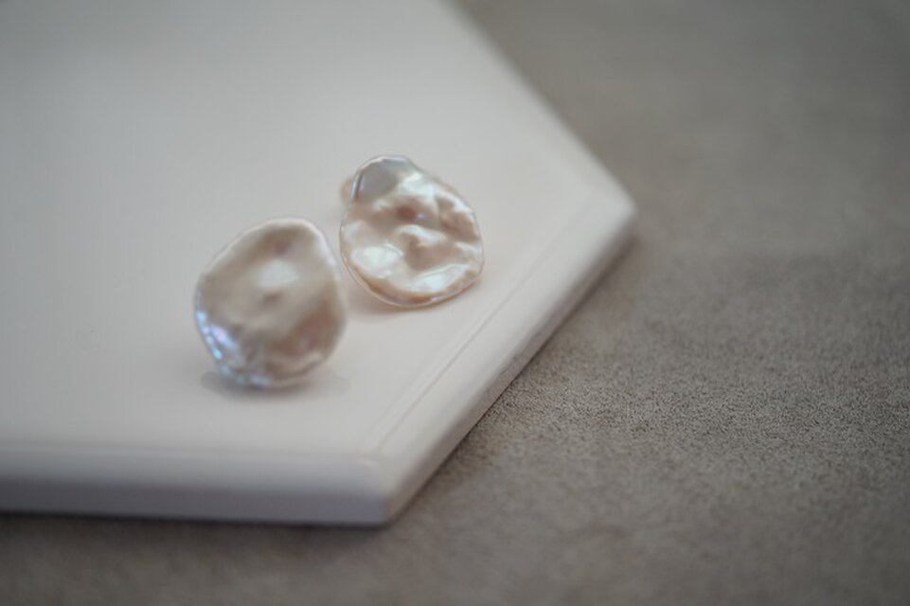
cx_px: 455
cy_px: 303
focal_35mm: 50
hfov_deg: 39.6
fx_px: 1263
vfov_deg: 27.0
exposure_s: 1/160
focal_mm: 50
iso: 800
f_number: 4
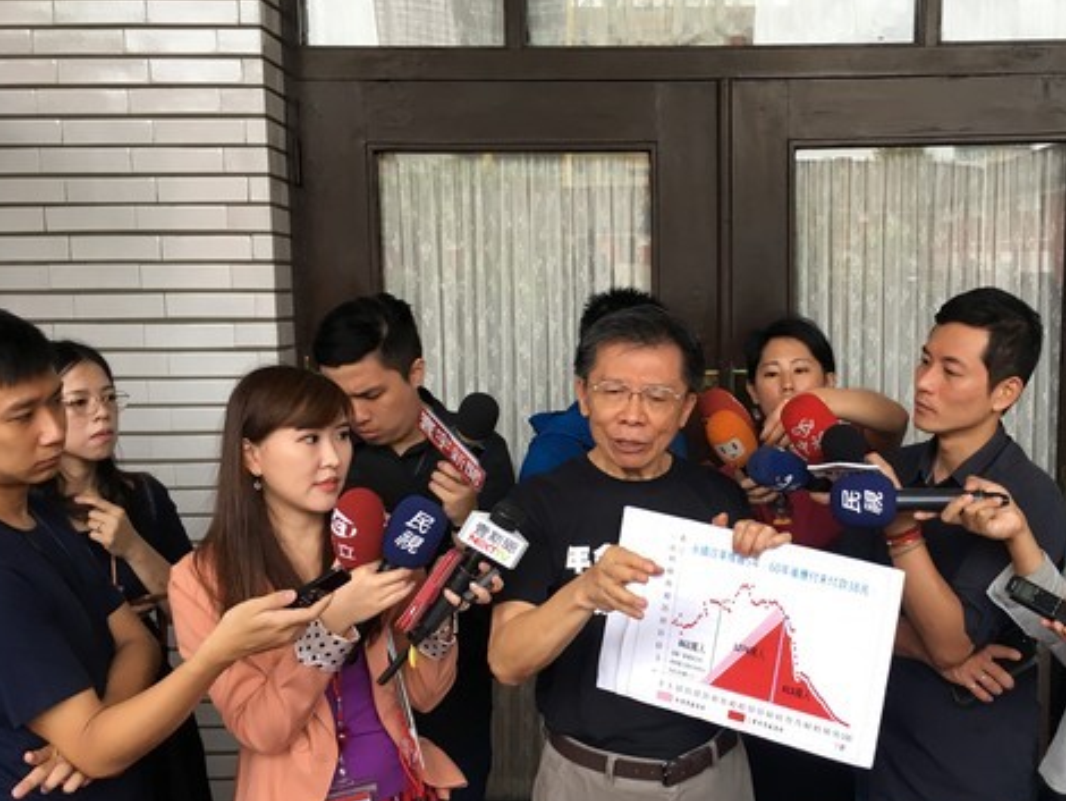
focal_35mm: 37
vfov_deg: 38.7
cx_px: 660
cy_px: 431
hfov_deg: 49.7
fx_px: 1140
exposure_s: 1/30
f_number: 2.2
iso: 32
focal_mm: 4.15
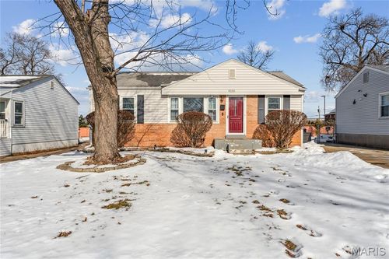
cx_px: 194
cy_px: 130
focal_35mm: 24
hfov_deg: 73.8
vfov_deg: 53.1
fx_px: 259
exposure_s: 1/80
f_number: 22
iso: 100
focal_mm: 24
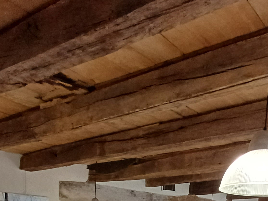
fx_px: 364
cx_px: 123
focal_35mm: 47
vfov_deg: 25.1
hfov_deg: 40.4
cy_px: 284
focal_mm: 1.64
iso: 200
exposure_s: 1/33
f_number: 2.2
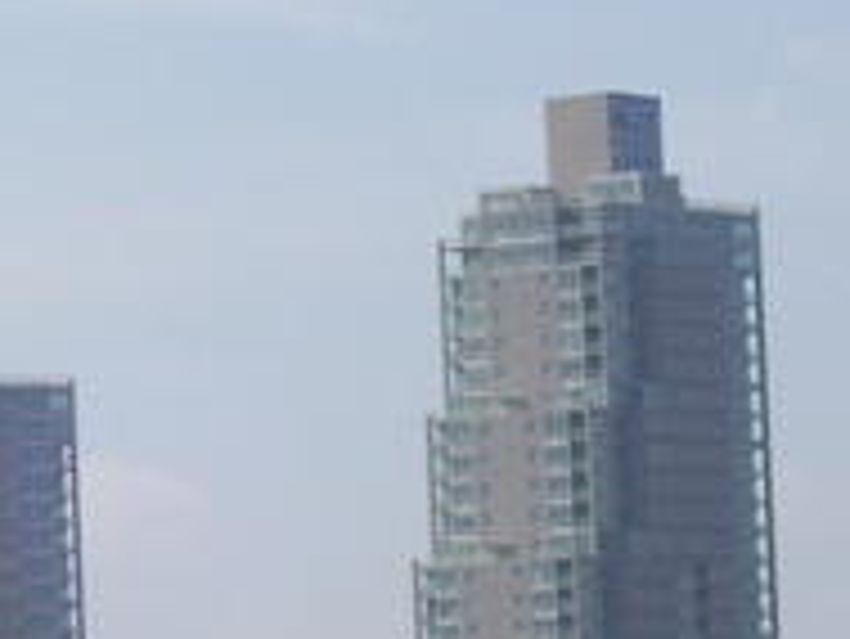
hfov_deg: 5.4
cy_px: 482
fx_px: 8968
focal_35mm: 365
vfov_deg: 4.1
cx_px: 139
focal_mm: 18
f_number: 8
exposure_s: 1/400
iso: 80
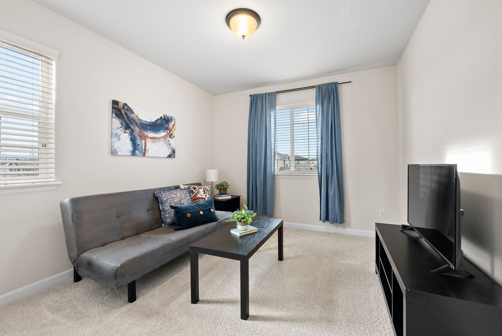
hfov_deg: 100.4
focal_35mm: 15
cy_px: 168
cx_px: 251
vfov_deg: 77.4
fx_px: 209
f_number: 9
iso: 640
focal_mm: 15
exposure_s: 1/6
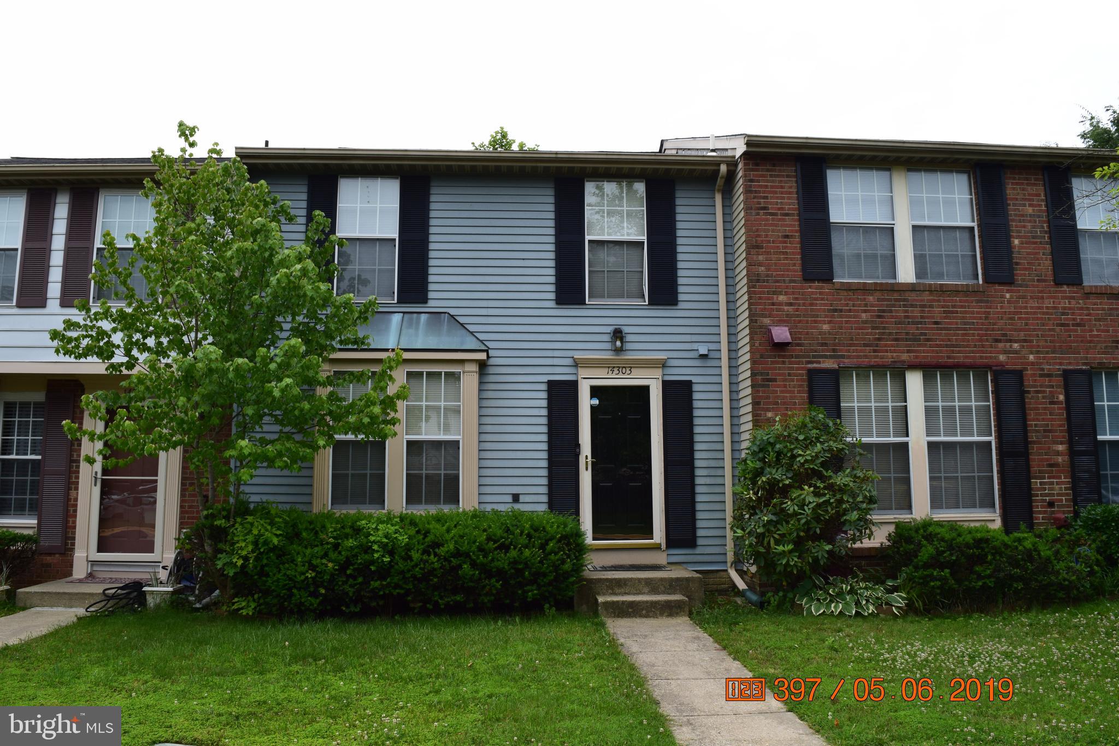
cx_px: 560
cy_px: 373
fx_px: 839
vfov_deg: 47.9
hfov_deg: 67.4
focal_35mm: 27
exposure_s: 1/250
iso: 400
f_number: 10
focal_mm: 18
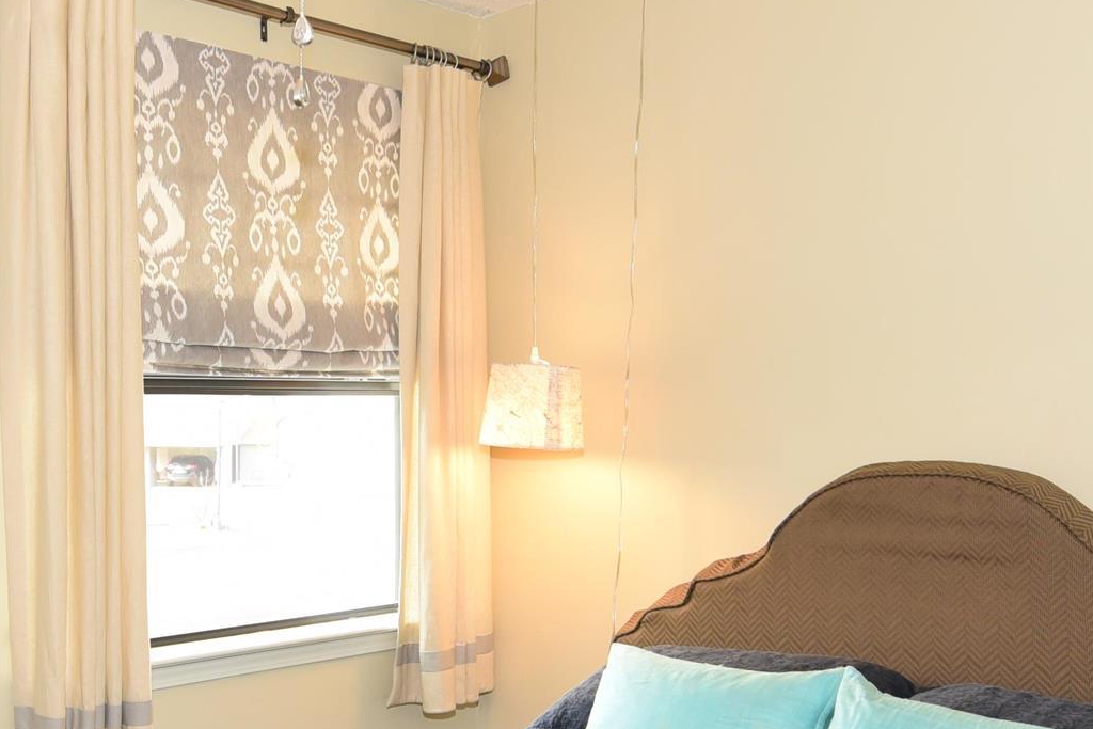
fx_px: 1275
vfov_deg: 31.8
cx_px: 263
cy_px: 459
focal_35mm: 42
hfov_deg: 44.7
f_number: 5
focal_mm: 14
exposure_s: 1/100
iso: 800
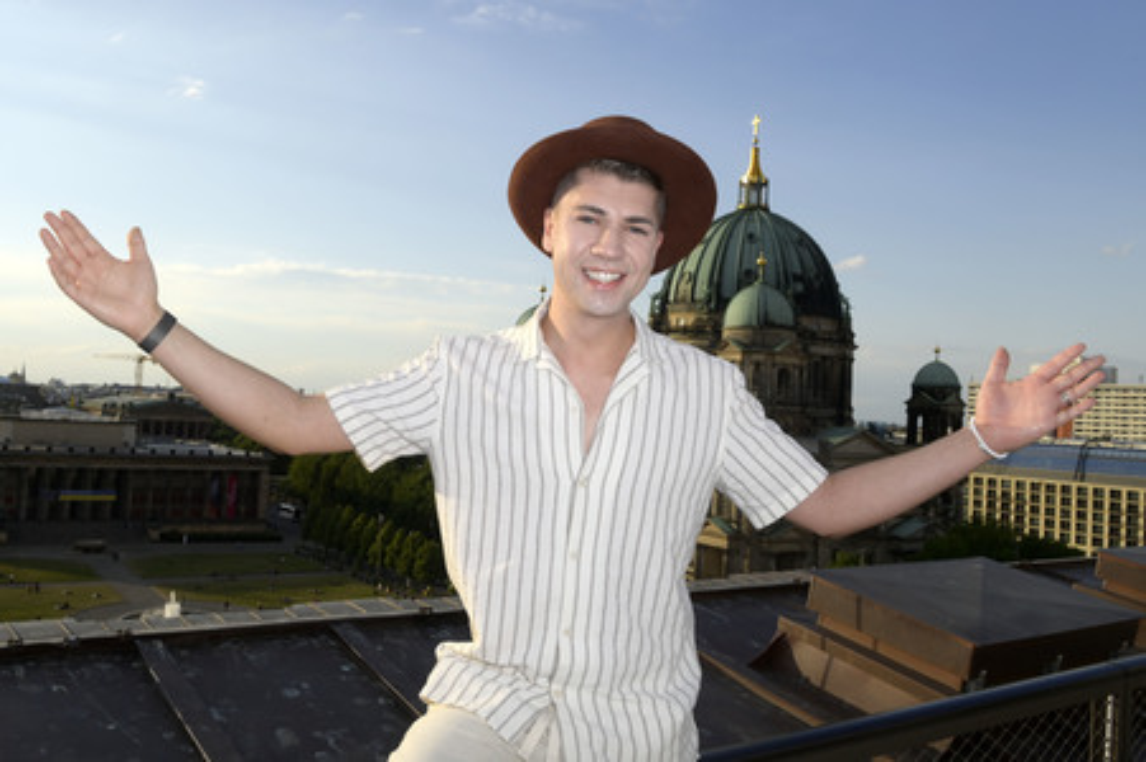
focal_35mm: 31
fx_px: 986
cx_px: 573
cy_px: 381
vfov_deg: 42.3
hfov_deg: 60.3
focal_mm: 31
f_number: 13
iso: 320
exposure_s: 1/250
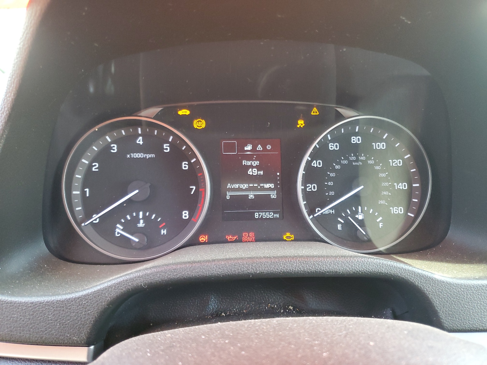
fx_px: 366
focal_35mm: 26
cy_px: 182
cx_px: 244
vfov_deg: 53.1
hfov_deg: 67.3
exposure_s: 1/60.2
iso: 212
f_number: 1.5
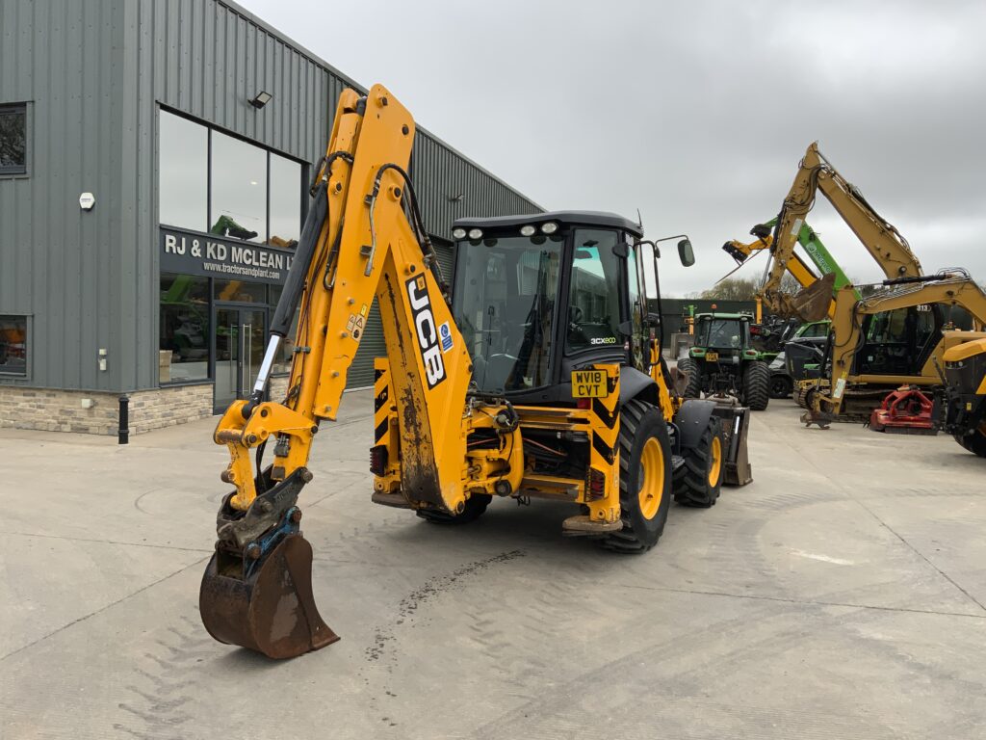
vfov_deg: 48.2
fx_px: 826
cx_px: 493
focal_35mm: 29
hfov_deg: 61.7
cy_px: 370
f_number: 1.8
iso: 16
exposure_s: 1/335
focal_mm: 3
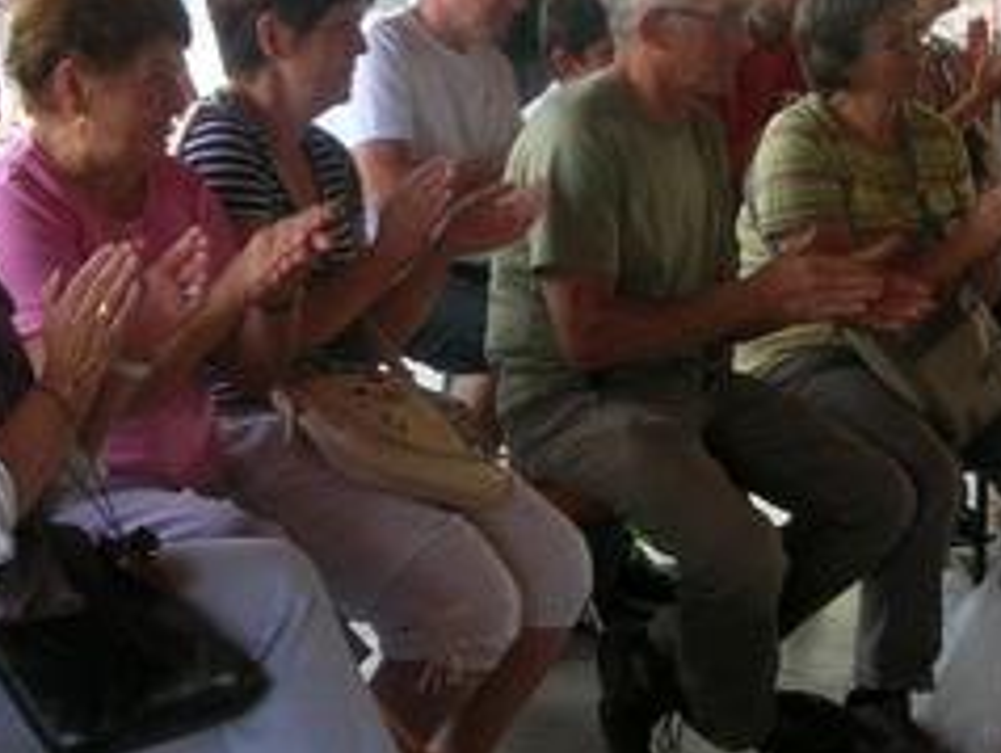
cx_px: 446
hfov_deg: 20.8
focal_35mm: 94
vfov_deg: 15.7
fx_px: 2721
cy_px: 257
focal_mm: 5.8
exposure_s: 1/42.4
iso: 50
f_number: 2.8
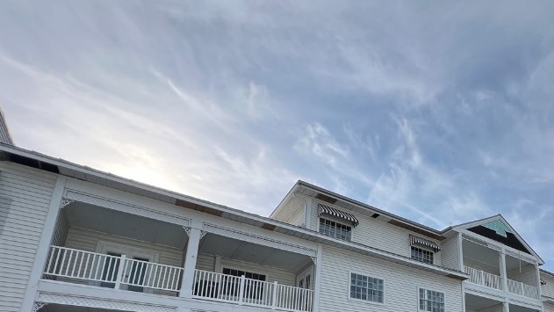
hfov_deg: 73.4
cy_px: 301
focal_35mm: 23
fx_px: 338
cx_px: 413
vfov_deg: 43.6
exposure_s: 1/1783
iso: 32
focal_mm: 1.57
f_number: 1.8
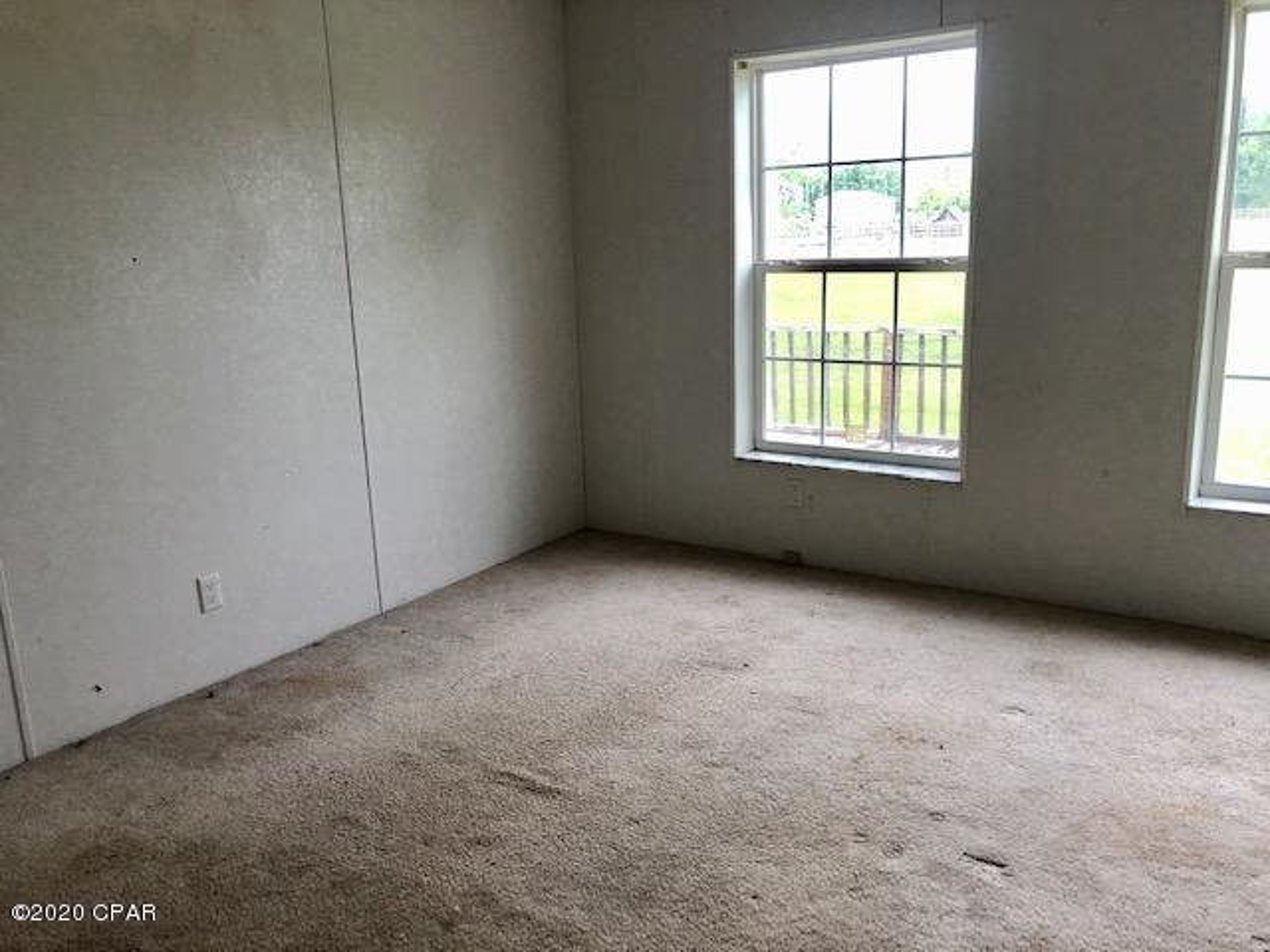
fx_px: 1027
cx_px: 635
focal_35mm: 28
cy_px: 476
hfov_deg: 63.4
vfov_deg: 49.7
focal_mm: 3.99
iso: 64
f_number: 1.8
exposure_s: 1/120
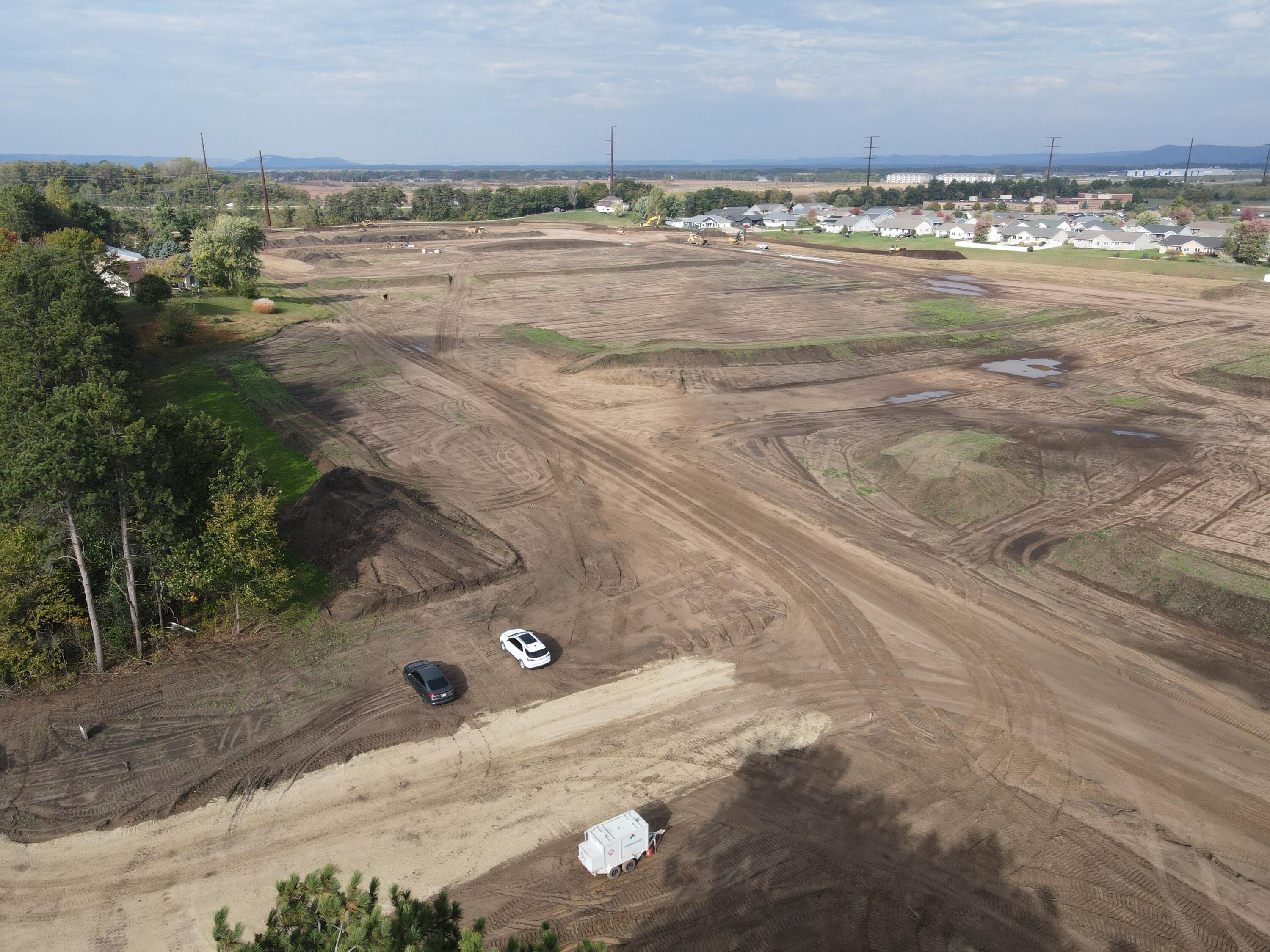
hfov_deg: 71.6
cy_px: 476
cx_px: 635
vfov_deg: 56.8
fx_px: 881
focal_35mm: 24
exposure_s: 1/500
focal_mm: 4.5
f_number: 2.8
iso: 110
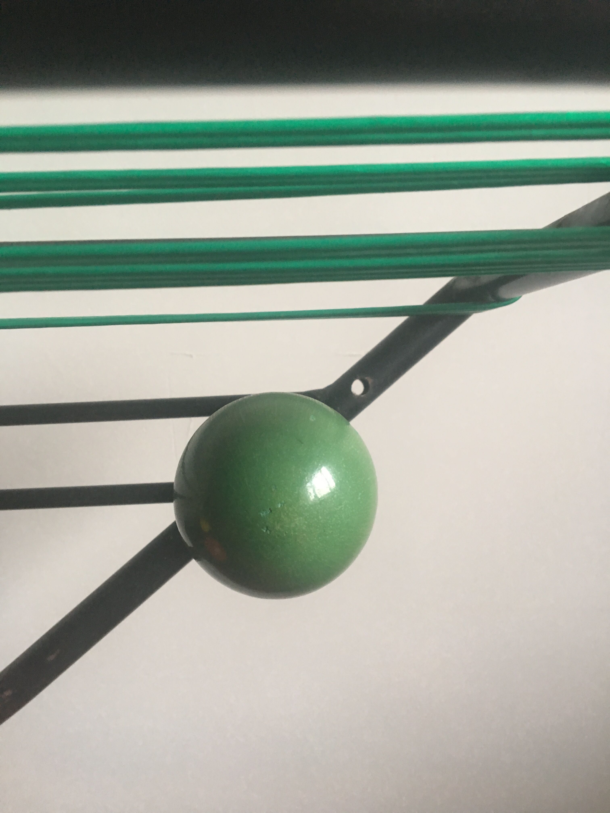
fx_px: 681
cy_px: 406
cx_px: 305
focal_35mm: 29
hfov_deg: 48.2
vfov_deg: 61.7
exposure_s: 1/33
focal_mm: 4.15
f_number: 2.2
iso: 125
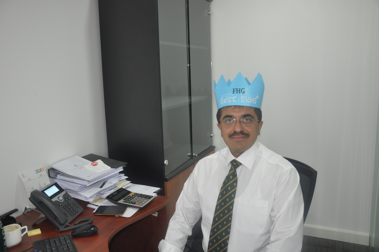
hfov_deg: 59.6
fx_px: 331
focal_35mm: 32
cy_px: 126
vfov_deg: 41.6
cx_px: 190
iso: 800
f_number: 4
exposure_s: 1/40
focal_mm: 21
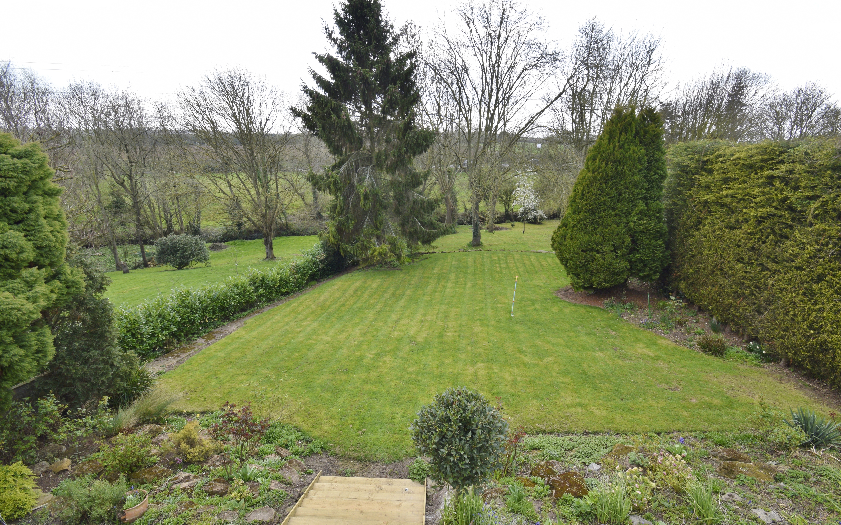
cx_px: 415
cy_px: 268
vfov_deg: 71.2
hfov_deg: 97.8
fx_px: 367
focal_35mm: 16
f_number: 8
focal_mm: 10
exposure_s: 1/250
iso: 280
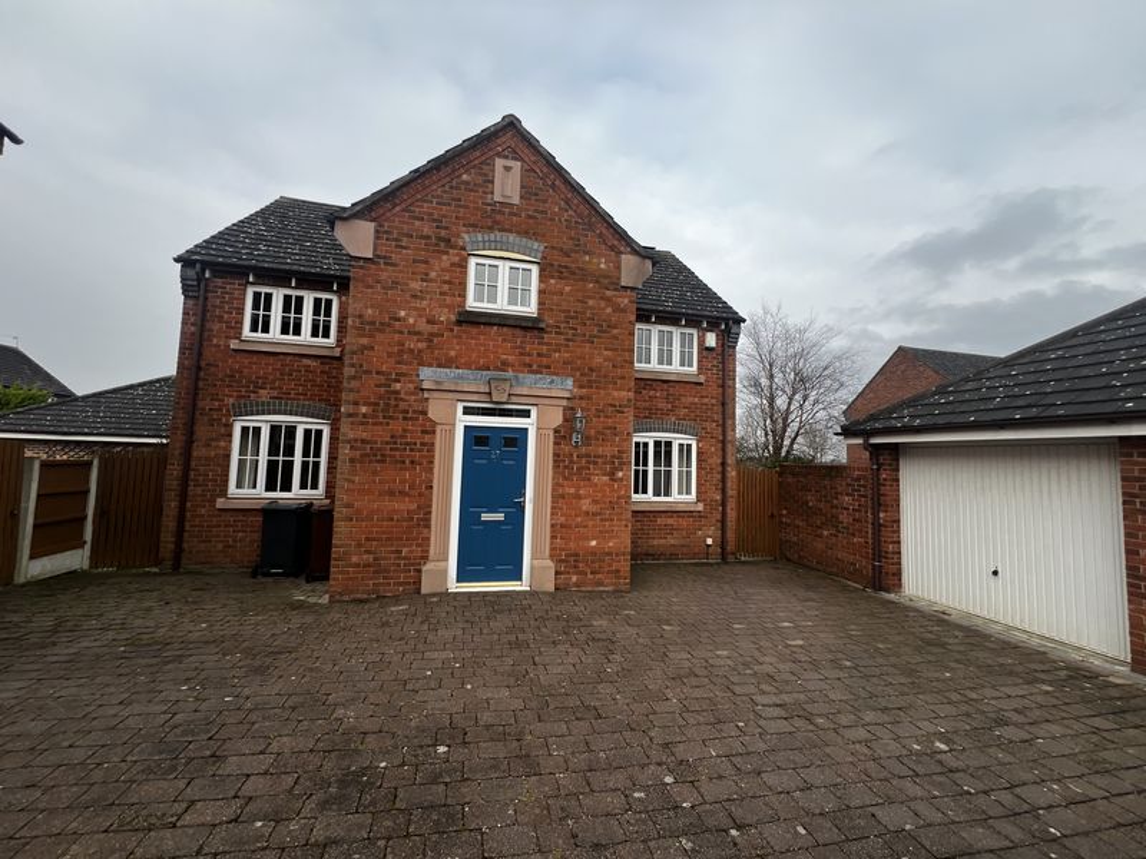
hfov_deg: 106.2
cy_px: 430
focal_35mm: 13
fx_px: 430
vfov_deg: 89.9
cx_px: 573
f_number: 1.8
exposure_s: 1/241
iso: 32
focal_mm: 1.57
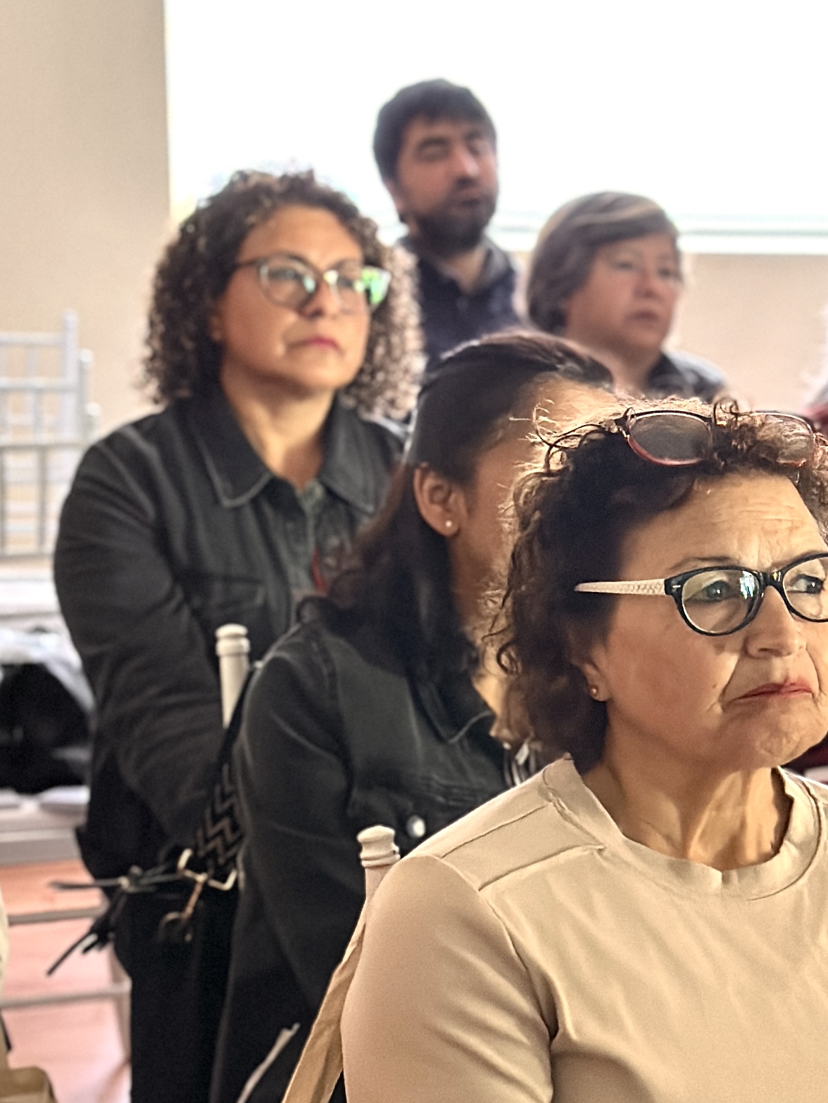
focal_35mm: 111
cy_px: 853
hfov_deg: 13.2
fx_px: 3540
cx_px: 832
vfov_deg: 17.6
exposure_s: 1/40
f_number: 1.78
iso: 640
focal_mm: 6.86
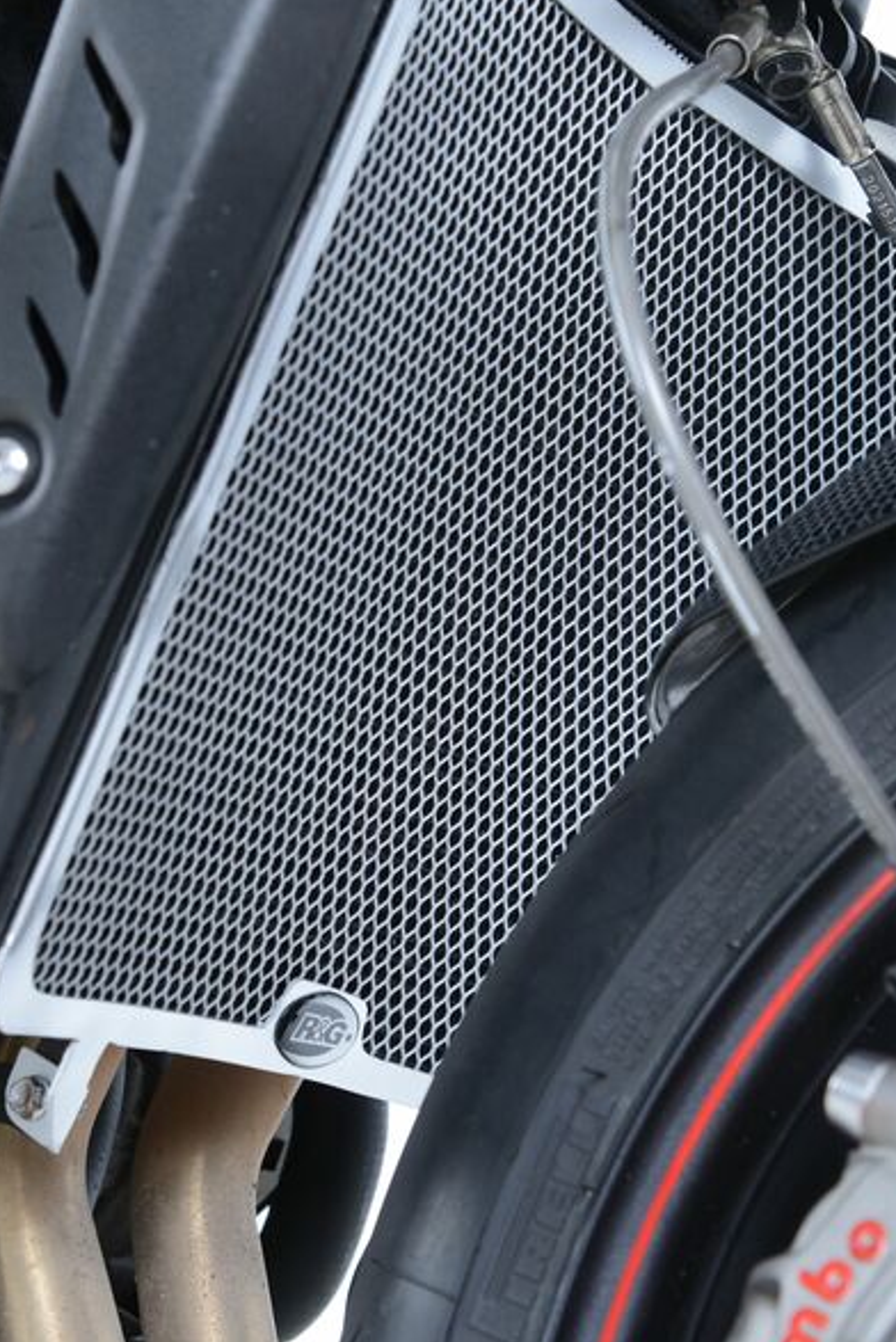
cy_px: 636
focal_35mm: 90
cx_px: 453
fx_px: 3356
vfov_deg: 22.6
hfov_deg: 15.2
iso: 320
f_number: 8
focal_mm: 66
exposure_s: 1/60
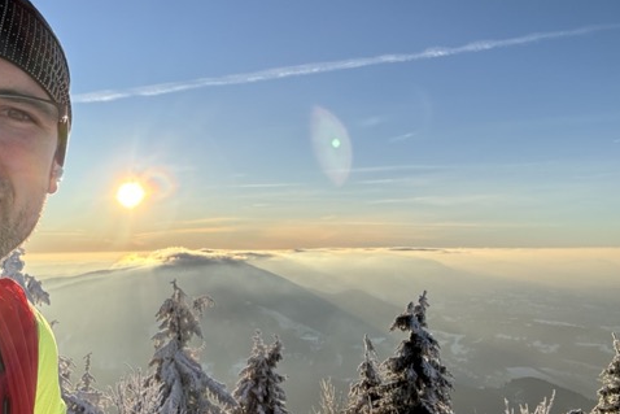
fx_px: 586
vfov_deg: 38.7
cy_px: 154
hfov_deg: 55.3
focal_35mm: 34
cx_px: 243
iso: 25
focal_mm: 2.69
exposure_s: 1/981
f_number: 1.9
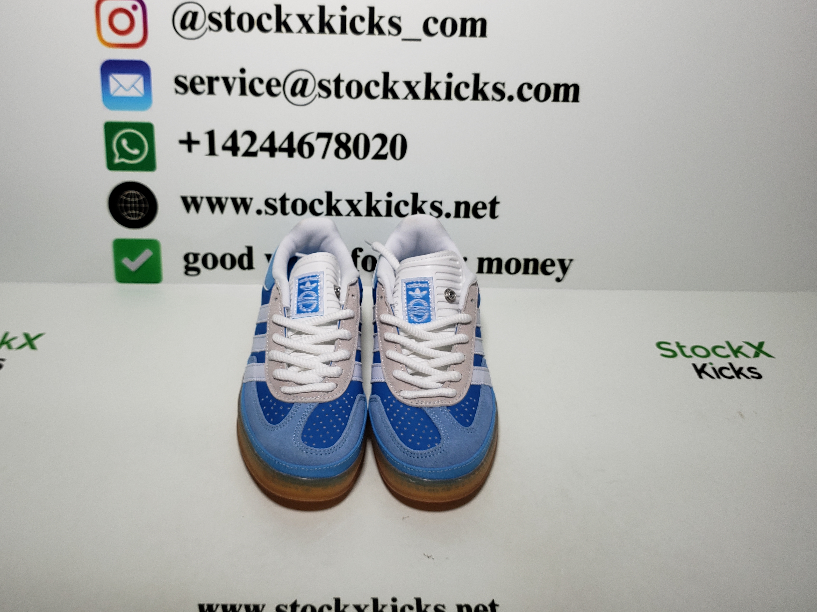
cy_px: 257
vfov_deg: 45.3
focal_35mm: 31
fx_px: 732
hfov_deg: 58.1
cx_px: 343
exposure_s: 1/572
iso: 50
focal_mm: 4.3
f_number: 1.5
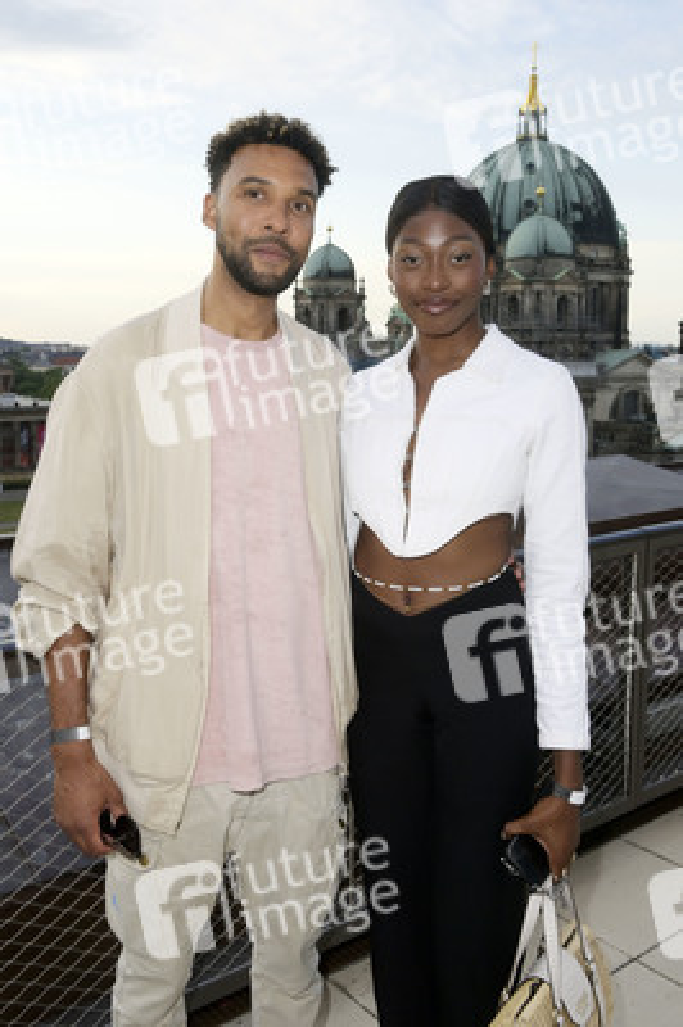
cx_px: 342
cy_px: 514
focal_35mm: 32
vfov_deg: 58.8
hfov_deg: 41.0
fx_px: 912
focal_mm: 32
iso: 500
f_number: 10
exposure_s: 1/250
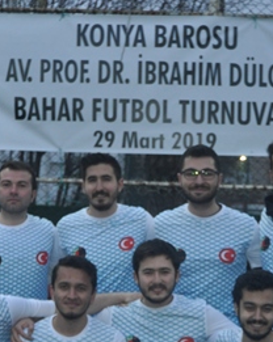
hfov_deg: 15.3
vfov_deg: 19.0
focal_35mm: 100
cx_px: 155
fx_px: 1014
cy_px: 265
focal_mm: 29
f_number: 3.8
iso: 800
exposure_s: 1/60
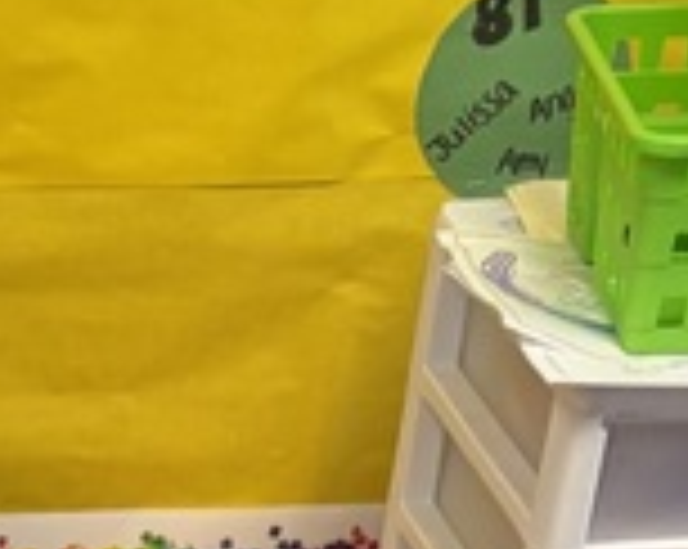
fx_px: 3457
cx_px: -603
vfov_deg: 6.8
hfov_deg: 10.6
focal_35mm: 170
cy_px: 2268
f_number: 1.6
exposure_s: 1/60
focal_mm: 5.96
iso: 80
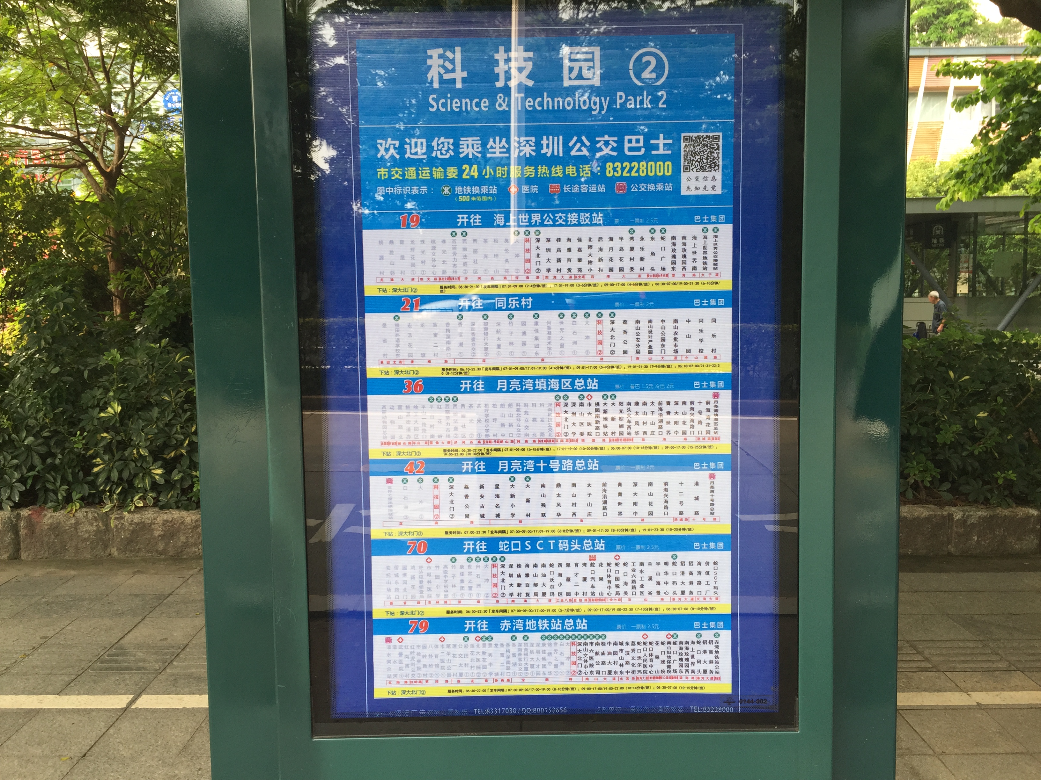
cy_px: 390
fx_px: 872
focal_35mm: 29
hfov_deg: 61.7
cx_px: 520
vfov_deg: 48.2
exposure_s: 1/125
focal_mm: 4.15
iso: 32
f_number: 2.2
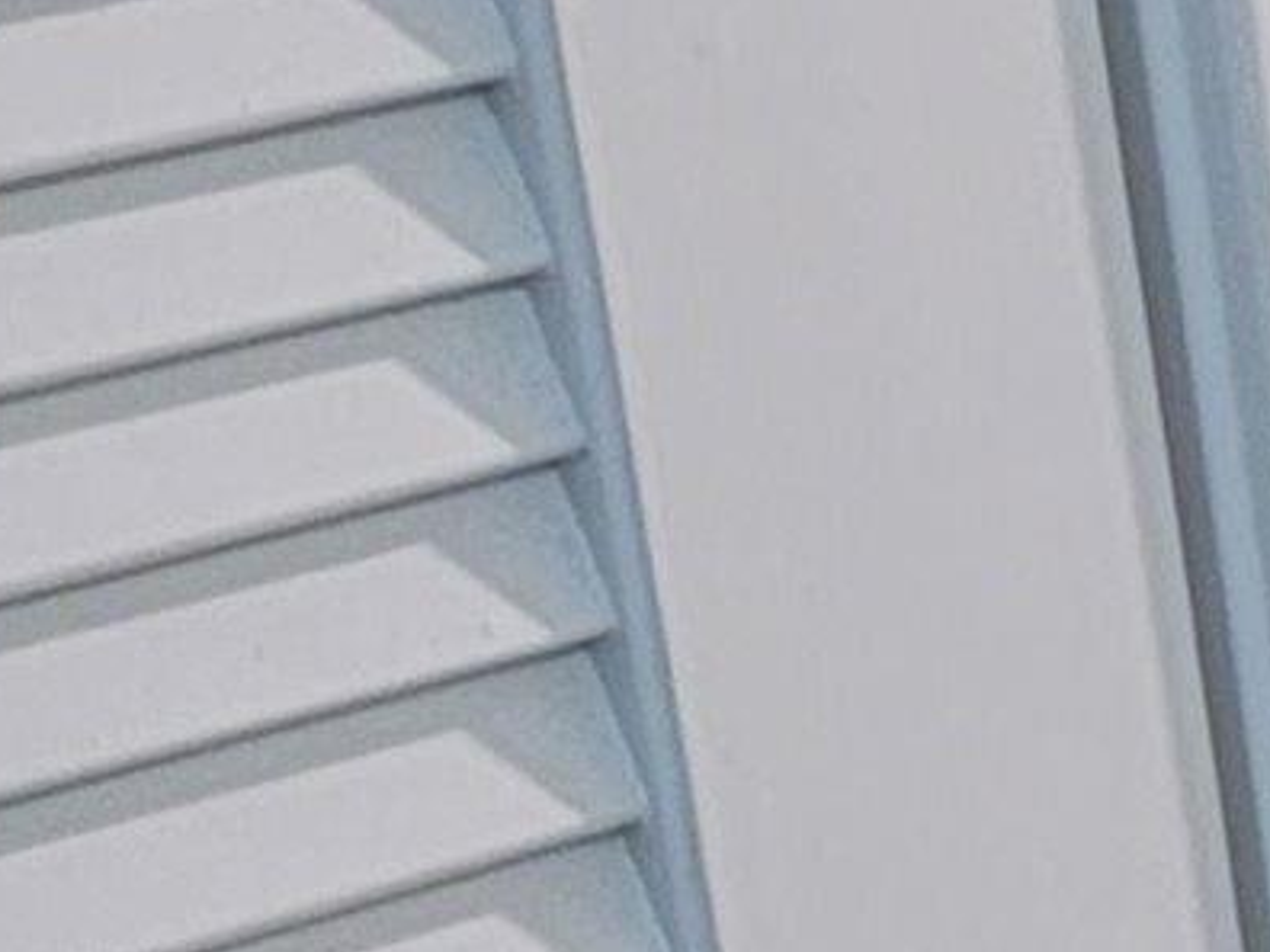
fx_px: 6824
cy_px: 144
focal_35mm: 186
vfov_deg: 8.0
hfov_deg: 8.1
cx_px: 4522
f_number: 1.8
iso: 200
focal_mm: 6.7
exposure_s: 1/60
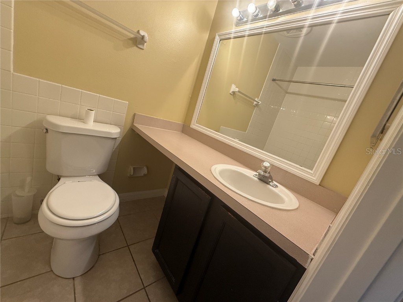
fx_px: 163
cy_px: 151
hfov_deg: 102.1
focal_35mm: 14
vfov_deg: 85.7
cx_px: 202
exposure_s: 1/120
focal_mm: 2.22
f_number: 2.2
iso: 200
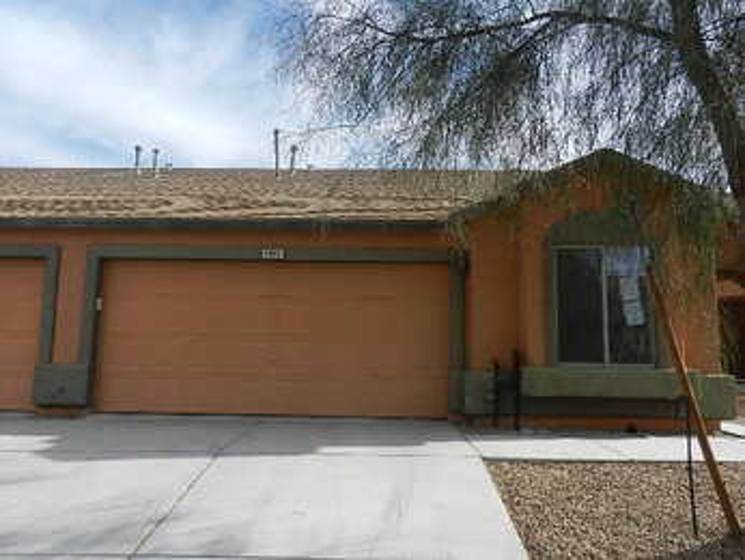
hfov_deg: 69.4
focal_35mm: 25
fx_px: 538
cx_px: 372
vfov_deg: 54.9
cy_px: 280
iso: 160
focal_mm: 4.5
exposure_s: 1/1250
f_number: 3.5
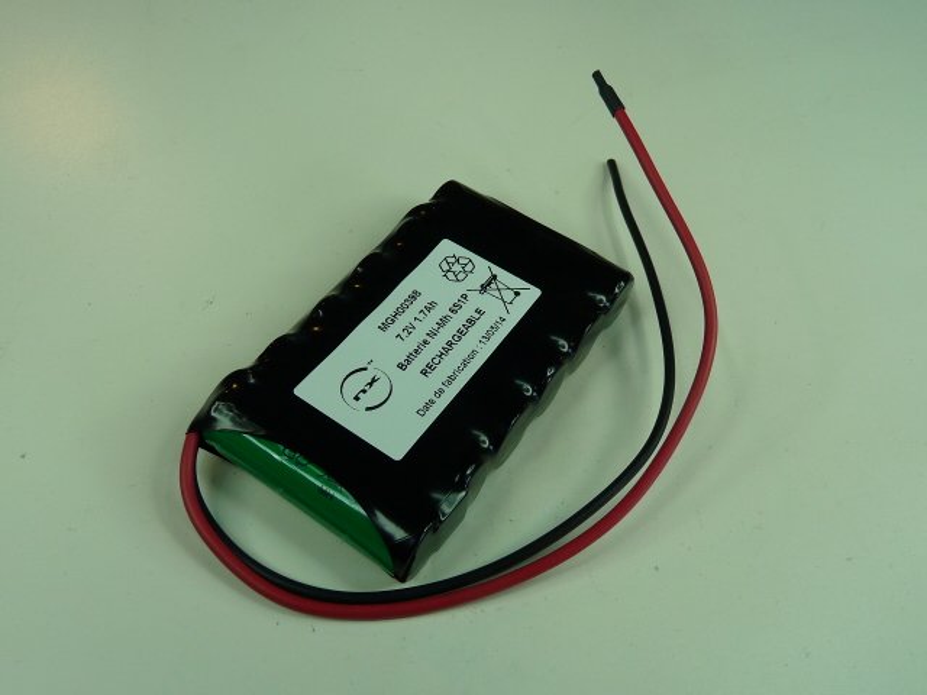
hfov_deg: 55.4
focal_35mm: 33
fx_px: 884
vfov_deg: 42.9
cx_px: 464
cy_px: 348
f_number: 3.2
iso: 100
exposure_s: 1/100
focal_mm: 4.8
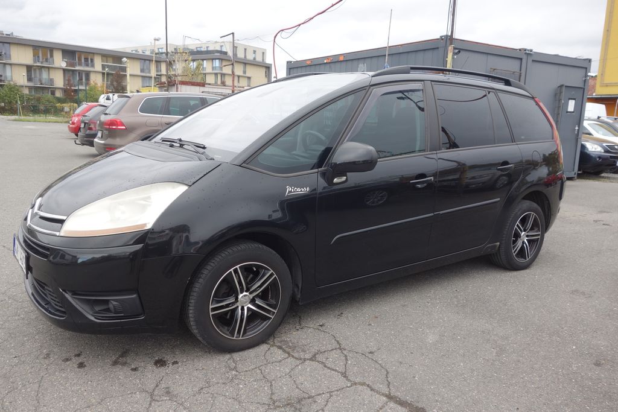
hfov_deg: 65.5
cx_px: 309
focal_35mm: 28
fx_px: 481
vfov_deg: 46.4
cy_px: 206
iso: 125
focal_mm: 10.4
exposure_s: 1/100
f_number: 4
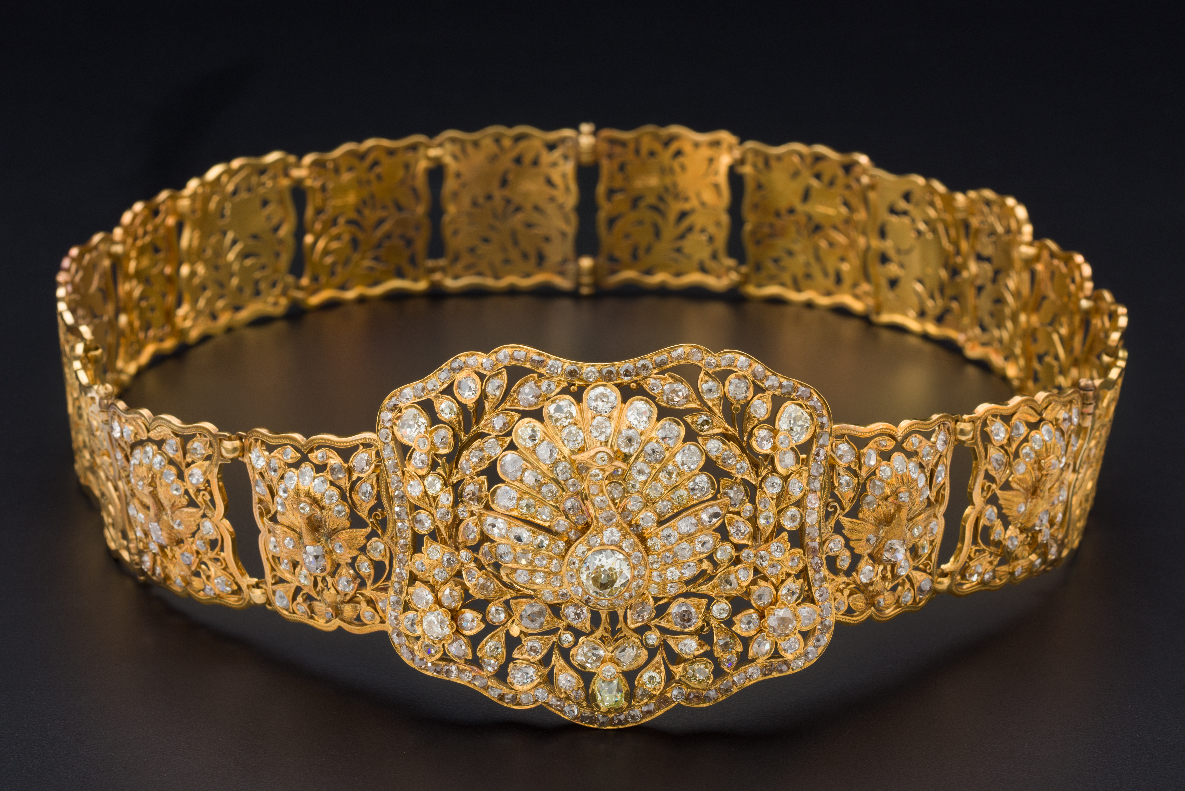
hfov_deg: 23.9
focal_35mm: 85
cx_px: 592
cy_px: 396
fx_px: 2799
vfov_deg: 16.1
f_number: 16
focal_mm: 85
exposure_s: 1/160
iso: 200
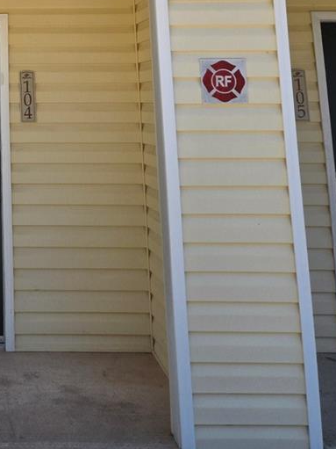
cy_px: -21
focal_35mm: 54
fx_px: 699
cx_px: -46
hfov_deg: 24.9
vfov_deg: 32.1
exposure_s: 1/2346
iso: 80
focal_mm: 5.4
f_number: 1.8
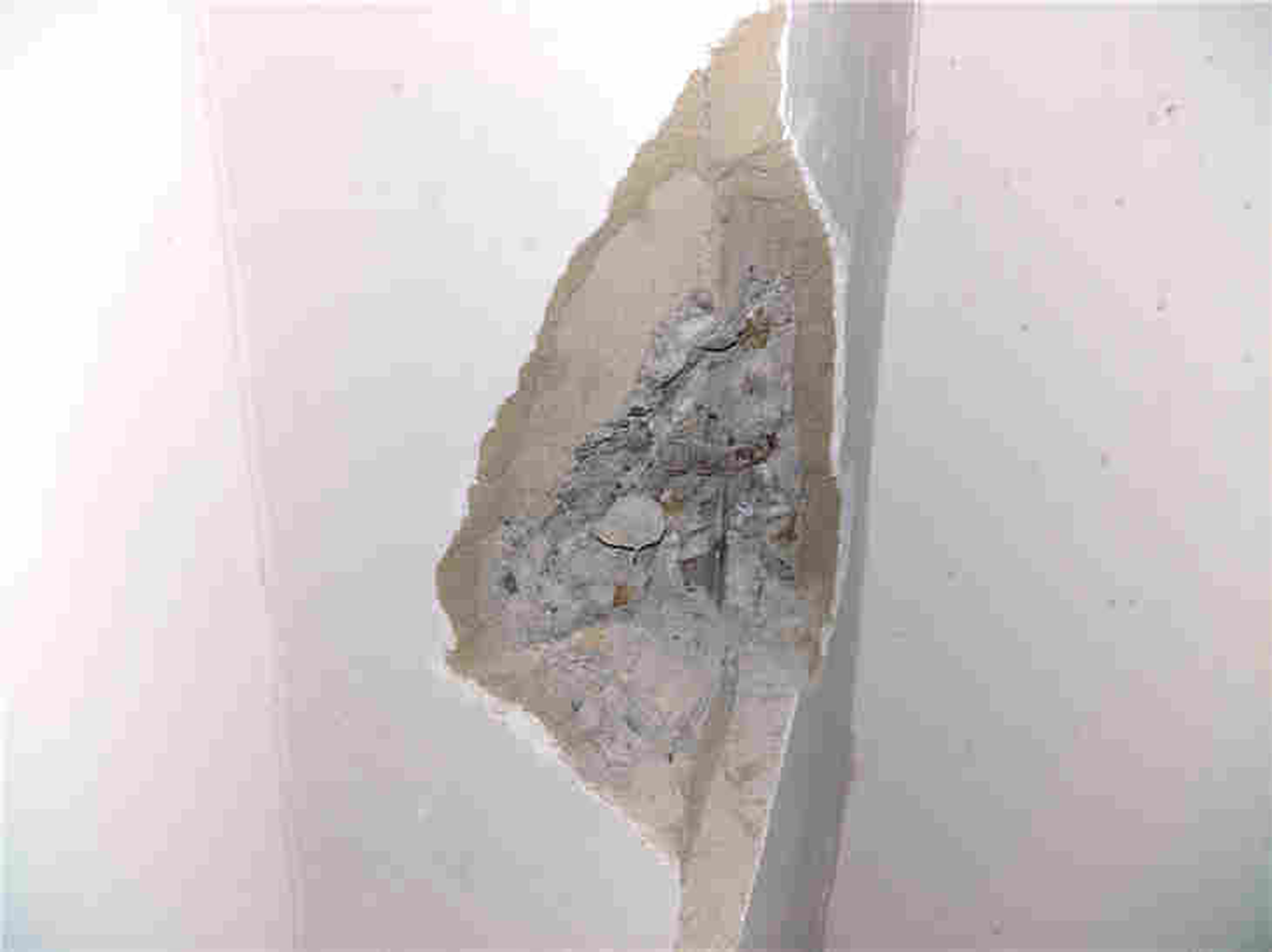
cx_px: 636
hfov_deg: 74.0
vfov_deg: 58.8
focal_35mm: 23
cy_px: 476
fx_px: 844
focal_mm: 4.04
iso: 100
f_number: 2
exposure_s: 1/50
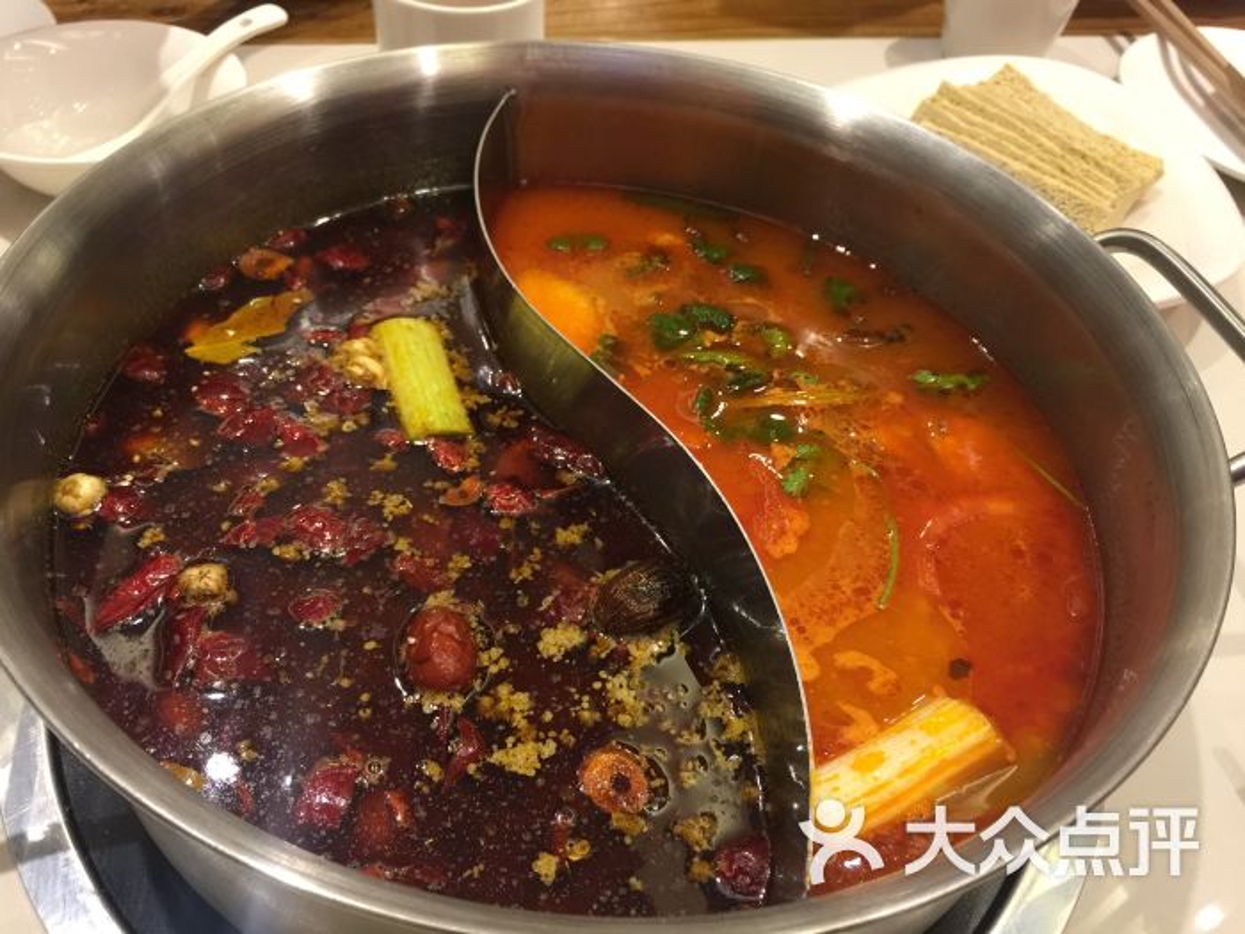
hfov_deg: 61.7
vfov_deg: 48.2
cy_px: 467
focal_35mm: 29
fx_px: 1043
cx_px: 622
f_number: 2.2
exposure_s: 1/17
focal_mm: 4.15
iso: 100
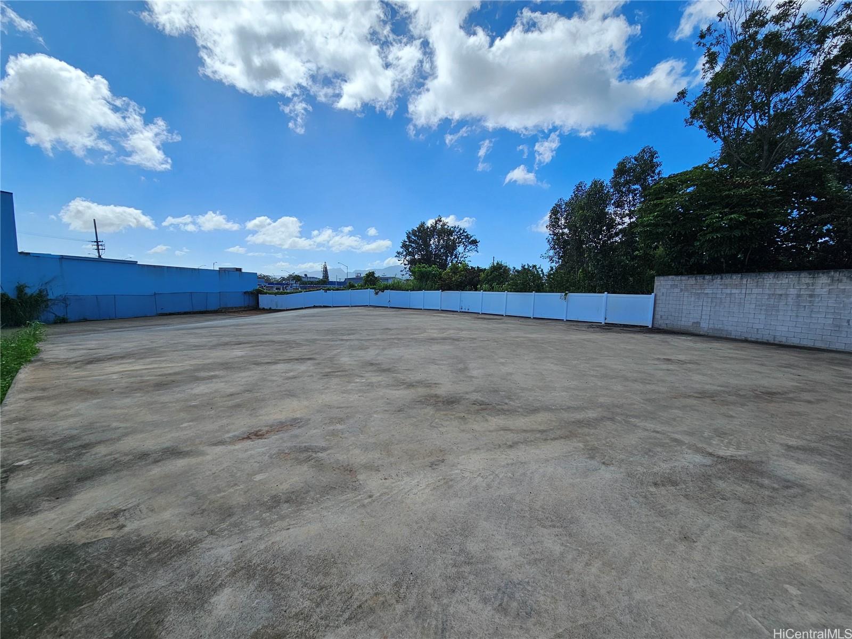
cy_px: 320
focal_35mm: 13
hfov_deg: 106.2
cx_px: 426
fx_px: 320
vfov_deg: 89.9
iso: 50
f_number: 2.2
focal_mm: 2.2
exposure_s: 1/3282
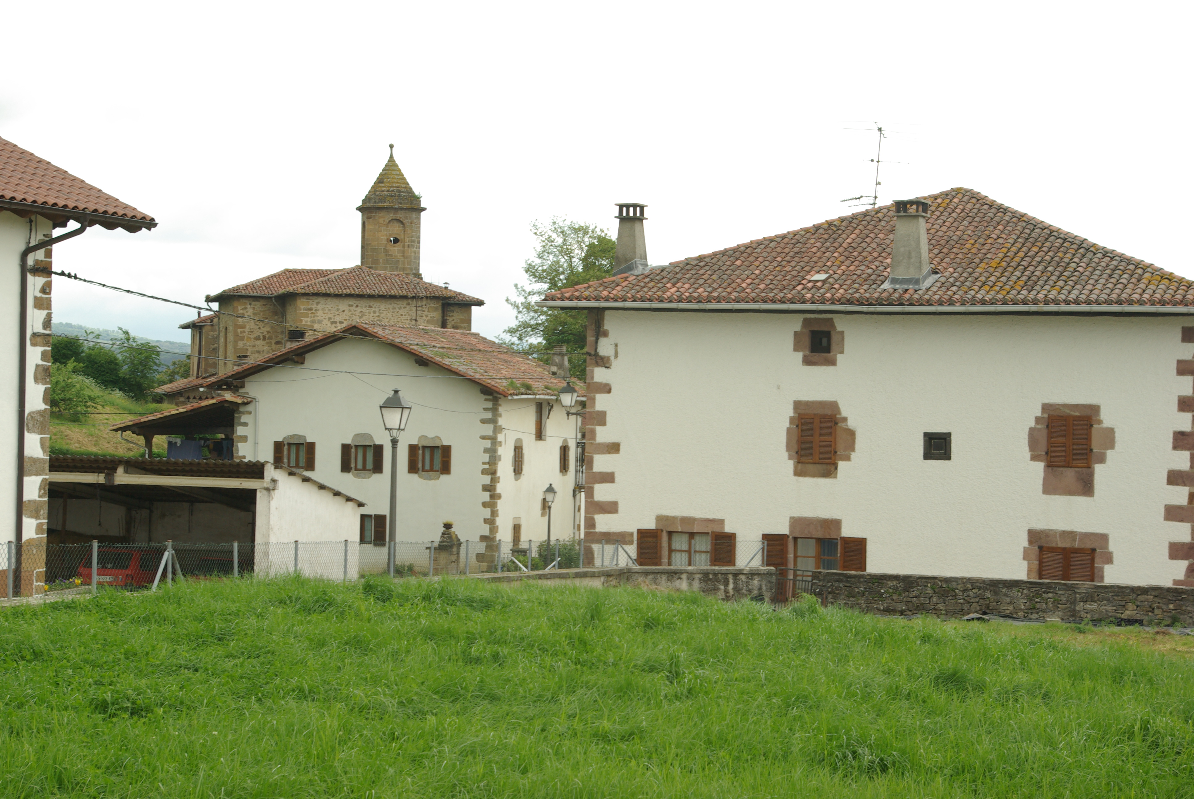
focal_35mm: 64
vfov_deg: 21.1
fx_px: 2142
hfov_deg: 31.2
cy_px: 400
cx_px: 597
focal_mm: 43
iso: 200
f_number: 9.5
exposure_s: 1/125
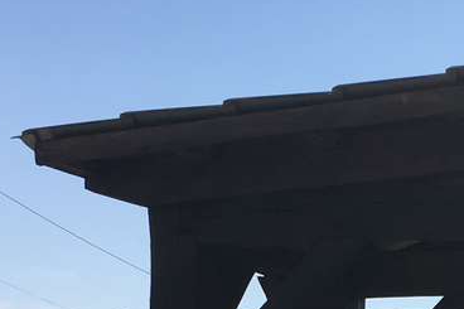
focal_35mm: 123
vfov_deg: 10.5
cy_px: 562
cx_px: 522
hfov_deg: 16.1
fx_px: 1585
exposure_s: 1/1637
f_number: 2.2
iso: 25
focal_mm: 4.15
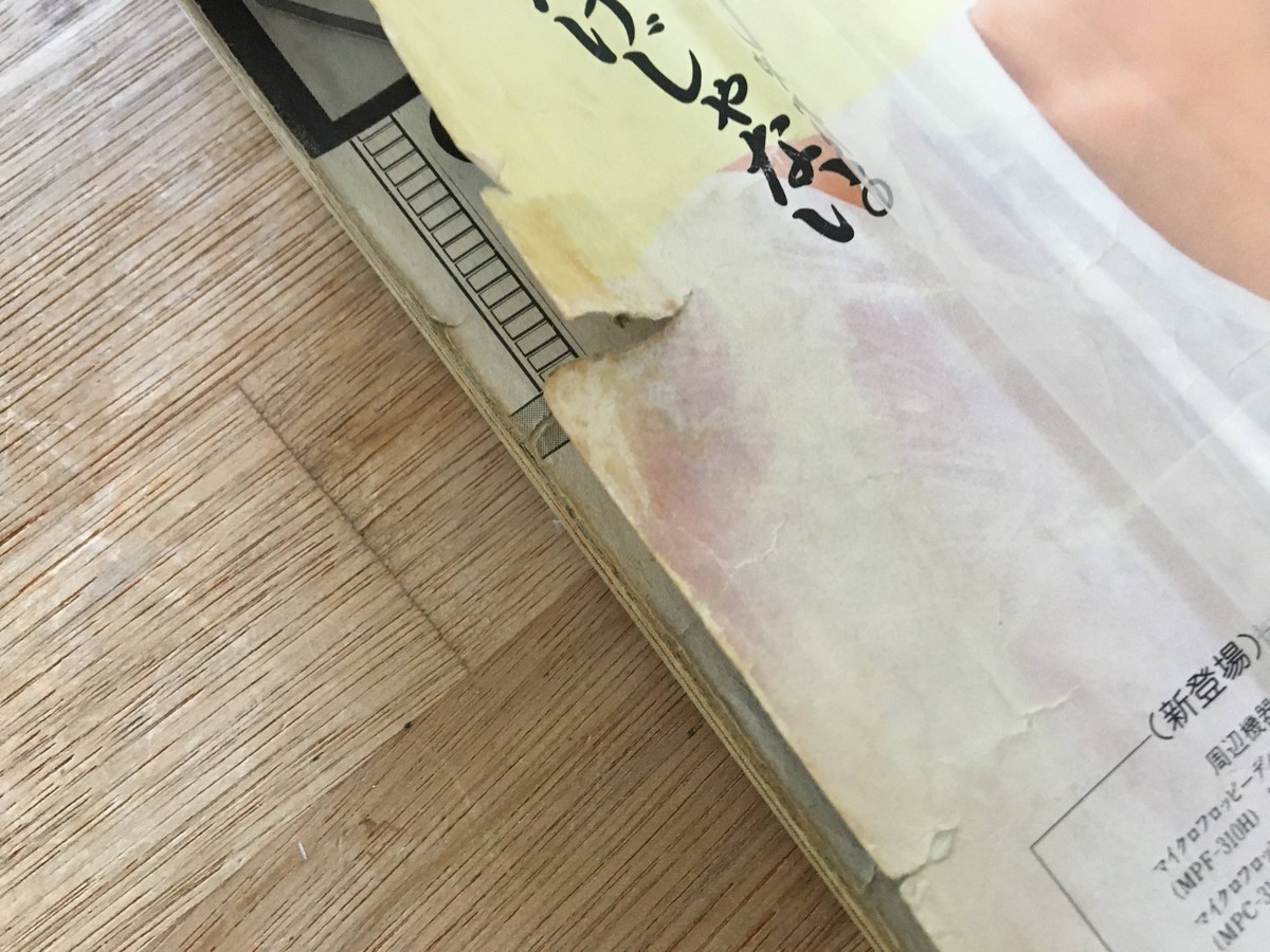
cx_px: 635
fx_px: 1064
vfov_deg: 48.2
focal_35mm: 29
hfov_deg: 61.7
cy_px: 476
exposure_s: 1/30
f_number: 2.2
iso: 160
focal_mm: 4.15
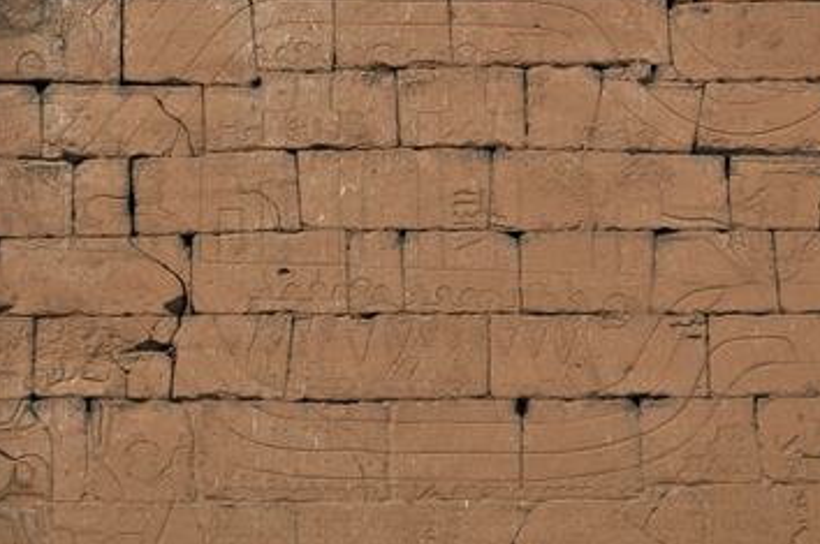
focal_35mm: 205
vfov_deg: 6.7
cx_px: 457
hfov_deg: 10.0
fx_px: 4663
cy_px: 264
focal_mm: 120
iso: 200
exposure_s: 1/160
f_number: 8
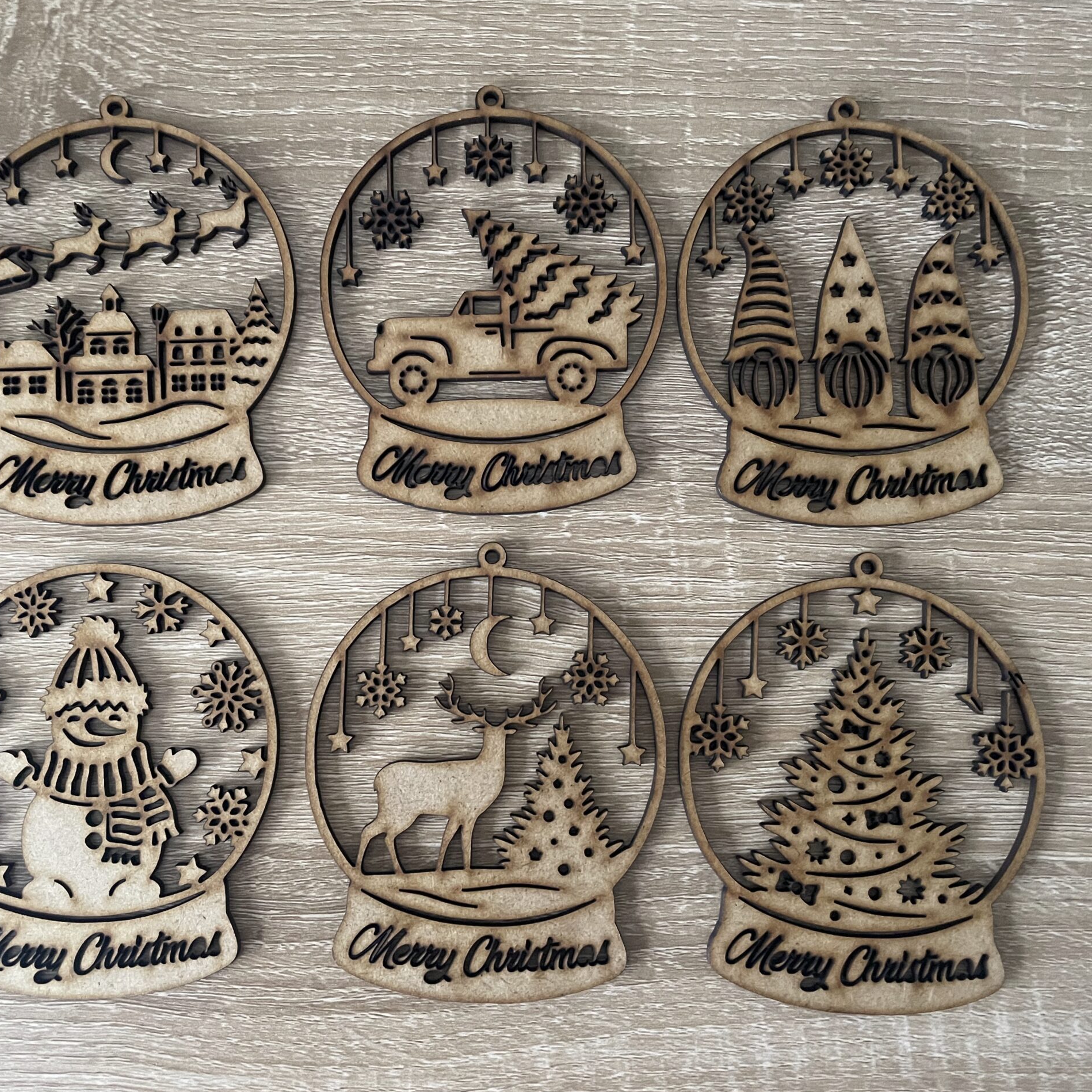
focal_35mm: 31
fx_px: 1106
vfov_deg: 52.5
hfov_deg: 52.5
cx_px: 494
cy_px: 547
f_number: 1.6
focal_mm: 4.2
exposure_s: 1/39
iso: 640
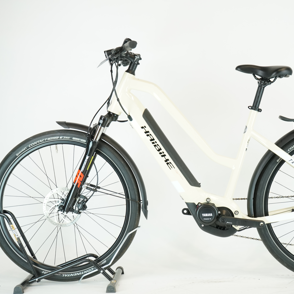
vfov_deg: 24.3
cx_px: 195
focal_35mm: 71
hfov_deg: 24.2
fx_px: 682
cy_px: 149
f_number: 6.3
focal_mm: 55
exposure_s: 1/200
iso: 2000
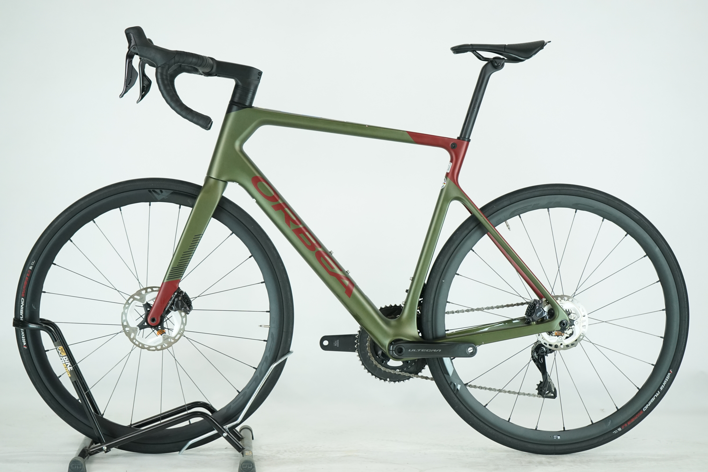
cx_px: 354
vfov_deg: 19.7
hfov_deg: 29.2
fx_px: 1357
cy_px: 236
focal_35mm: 69
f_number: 5.6
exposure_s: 1/200
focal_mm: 69
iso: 1600
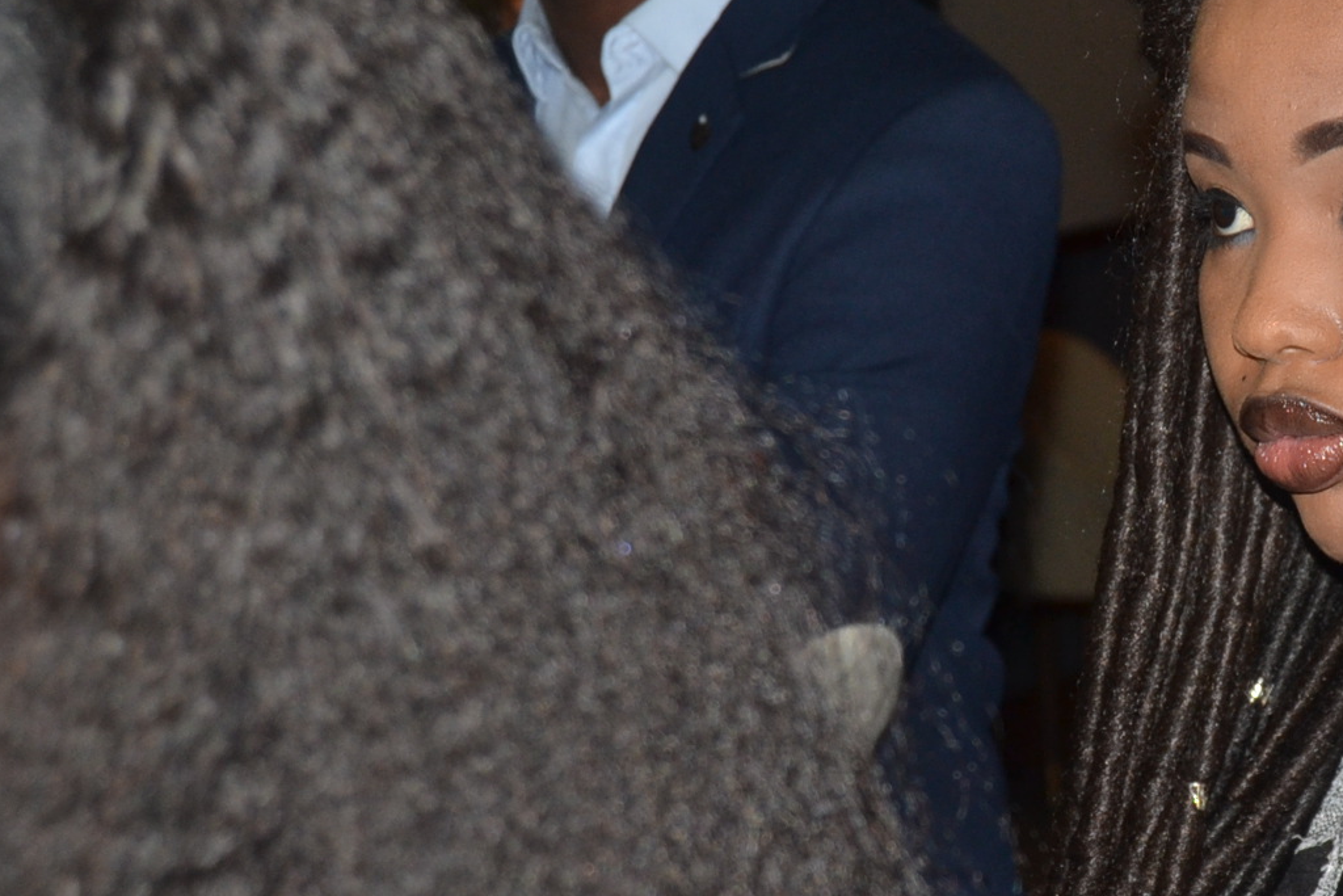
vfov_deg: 11.6
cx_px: 1369
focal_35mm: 118
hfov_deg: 16.9
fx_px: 4407
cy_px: 539
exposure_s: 1/60
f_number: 4.5
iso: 400
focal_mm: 35
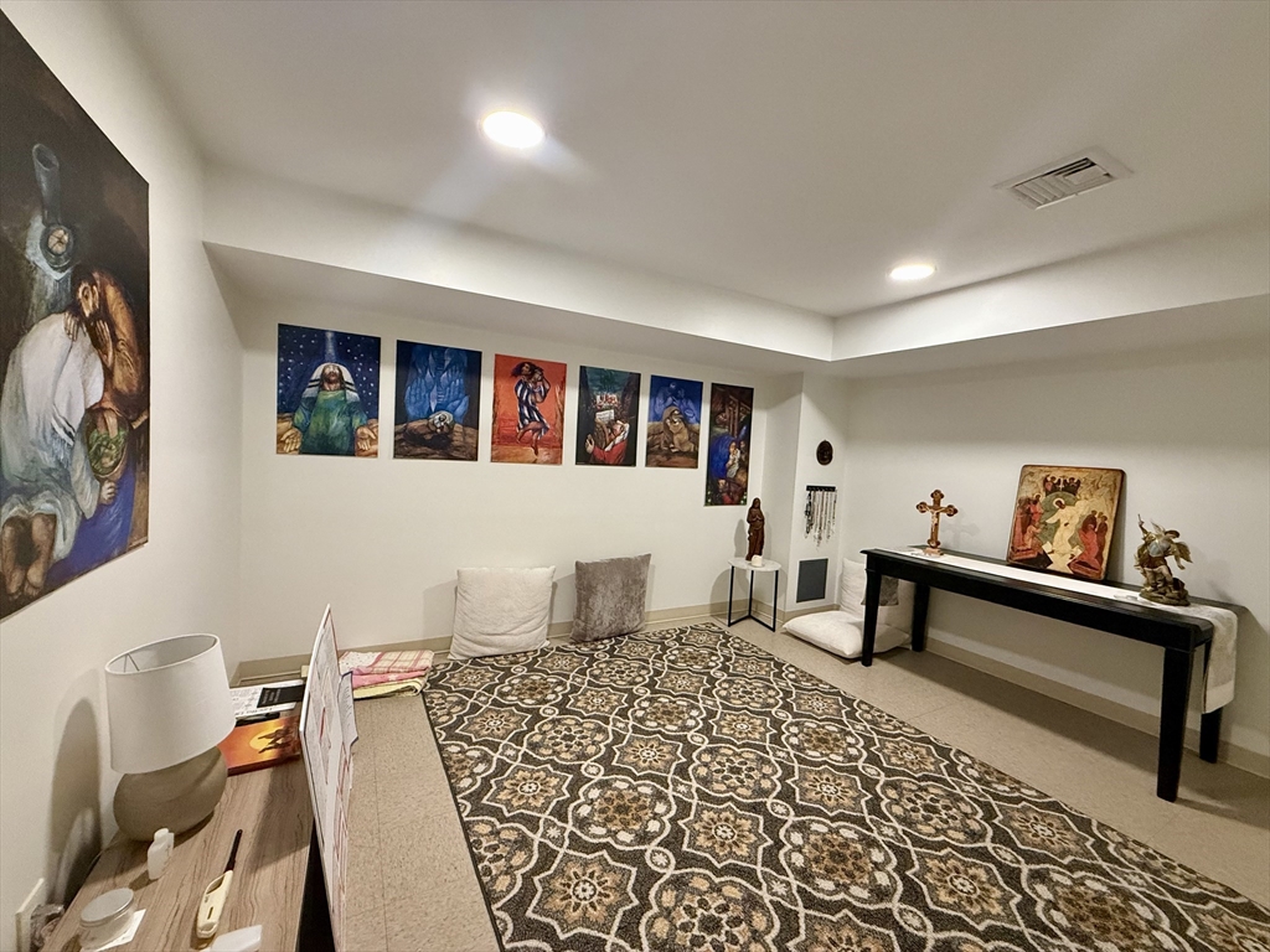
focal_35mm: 14
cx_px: 635
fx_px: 514
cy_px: 476
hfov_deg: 102.1
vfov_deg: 85.7
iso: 500
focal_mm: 2.22
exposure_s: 1/60
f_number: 2.2
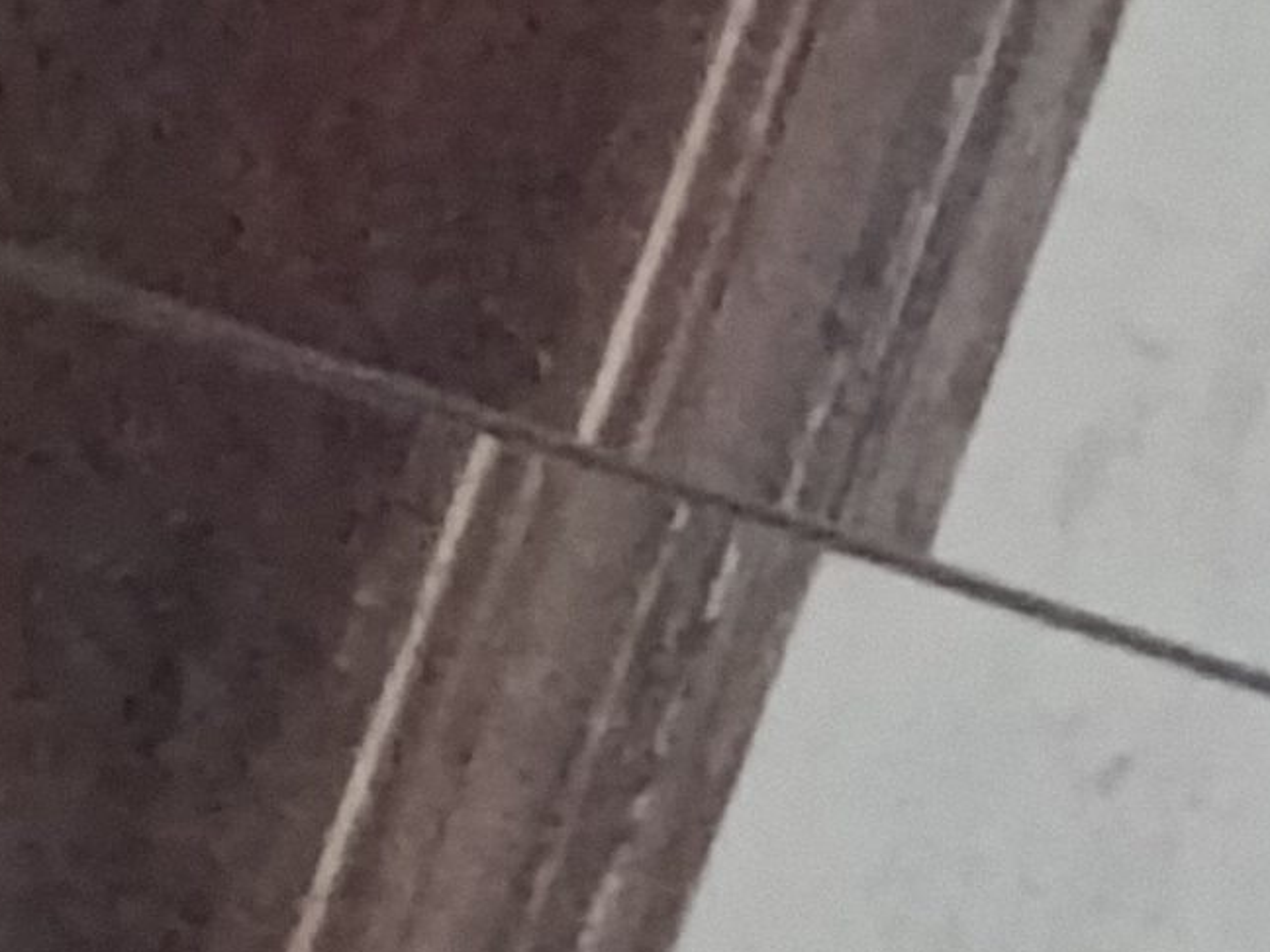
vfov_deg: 2.5
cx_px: 3138
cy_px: 1277
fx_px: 21793
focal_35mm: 594
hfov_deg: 3.3
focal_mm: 4.94
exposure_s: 1/25.1
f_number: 1.5
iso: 1221
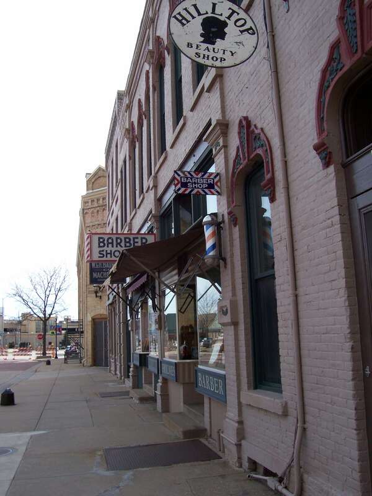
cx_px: 186
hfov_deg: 41.8
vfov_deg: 54.0
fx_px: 487
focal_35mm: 34
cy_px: 248
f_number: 5.1
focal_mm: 5.6
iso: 80
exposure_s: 1/303
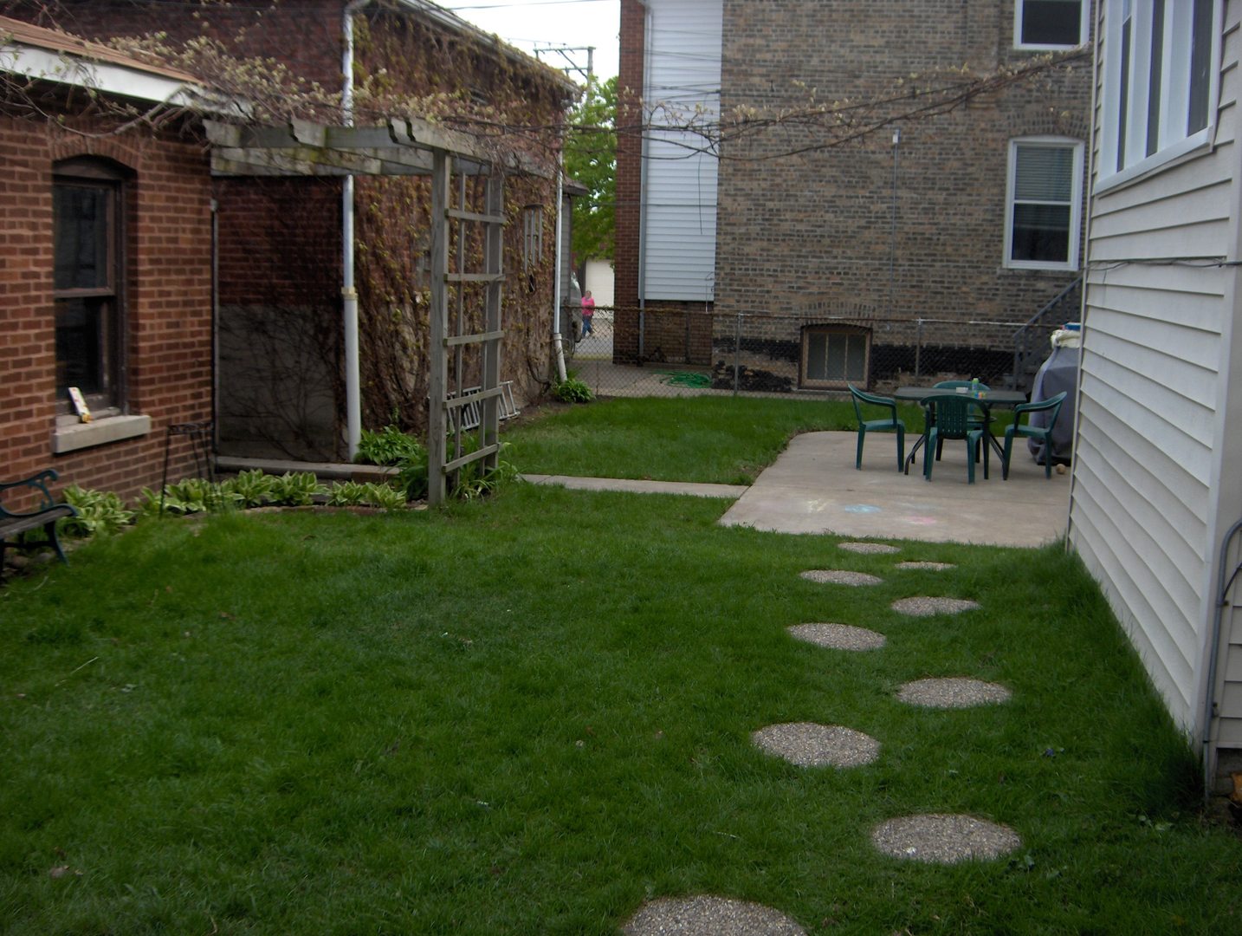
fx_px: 1401
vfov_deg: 36.9
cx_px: 621
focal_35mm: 39
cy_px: 468
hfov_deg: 47.8
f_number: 2.8
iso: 100
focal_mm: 8
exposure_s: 1/360
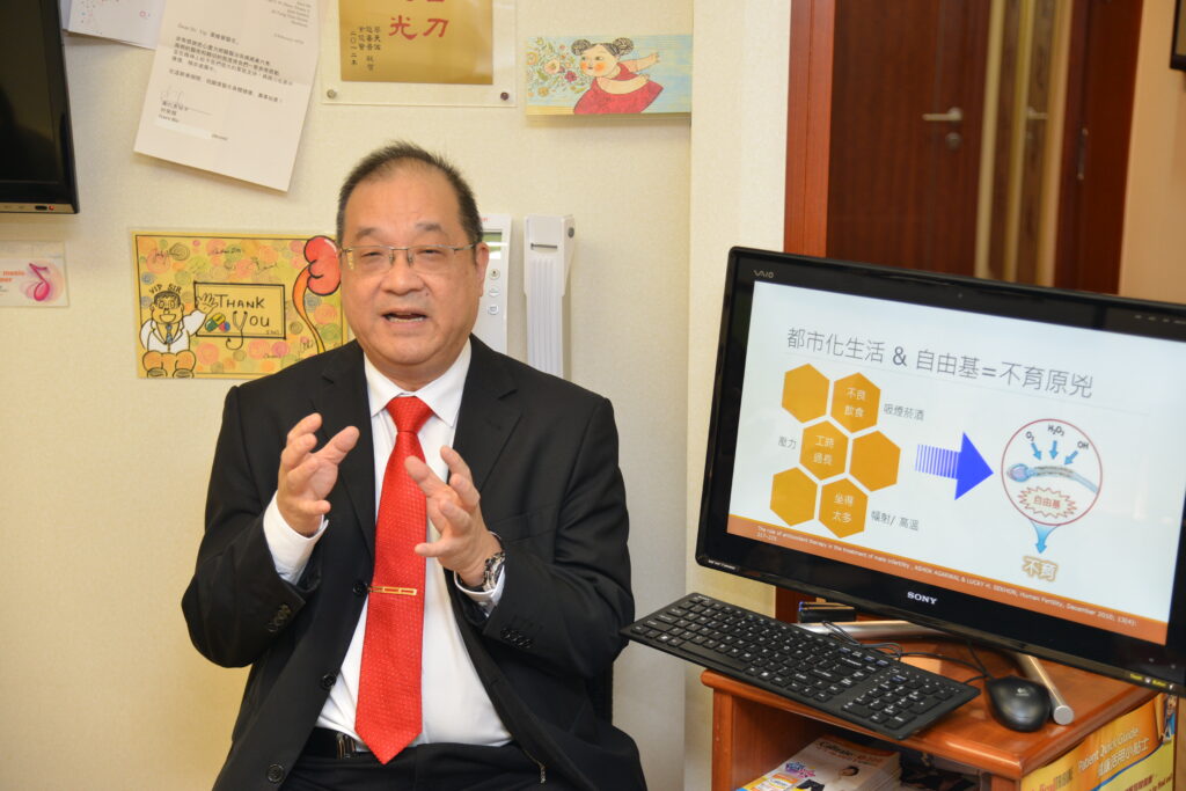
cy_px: 396
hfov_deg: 32.4
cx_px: 593
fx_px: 2043
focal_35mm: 62
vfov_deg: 21.9
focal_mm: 62
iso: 1000
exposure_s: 1/125
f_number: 4
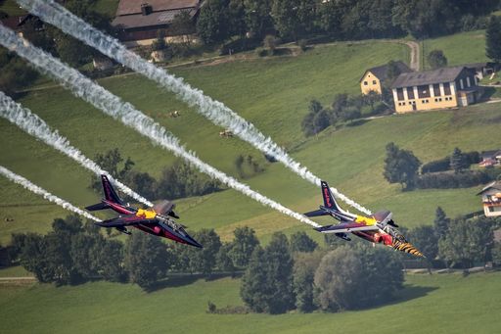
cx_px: 250
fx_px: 11129
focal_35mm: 800
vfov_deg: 1.7
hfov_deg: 2.6
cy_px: 167
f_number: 5.6
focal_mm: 800
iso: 400
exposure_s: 1/3200
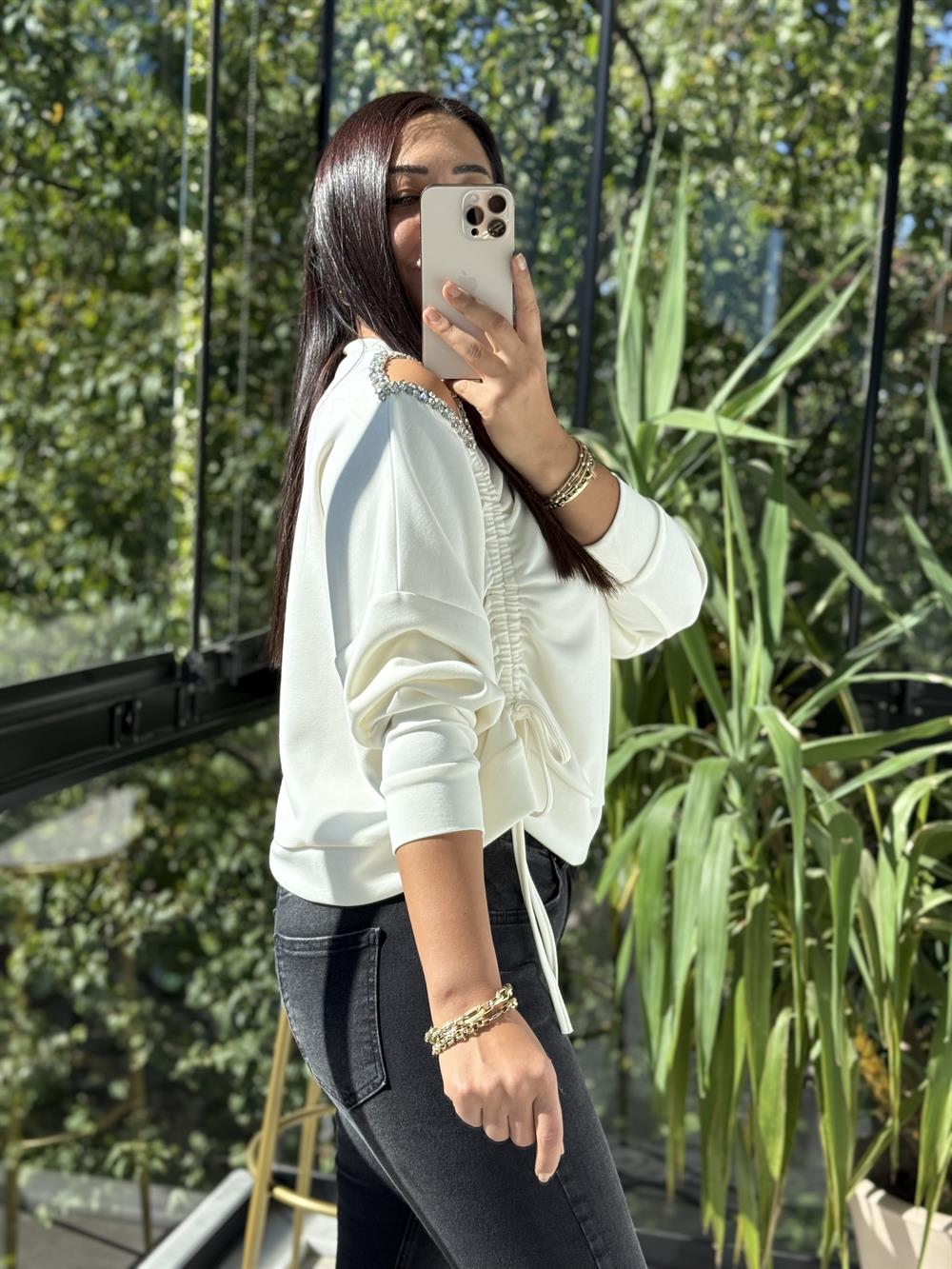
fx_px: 1760
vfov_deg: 39.7
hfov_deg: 30.3
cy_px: 634
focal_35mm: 48
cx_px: 476
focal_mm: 6.76
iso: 80
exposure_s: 1/1429
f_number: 1.78
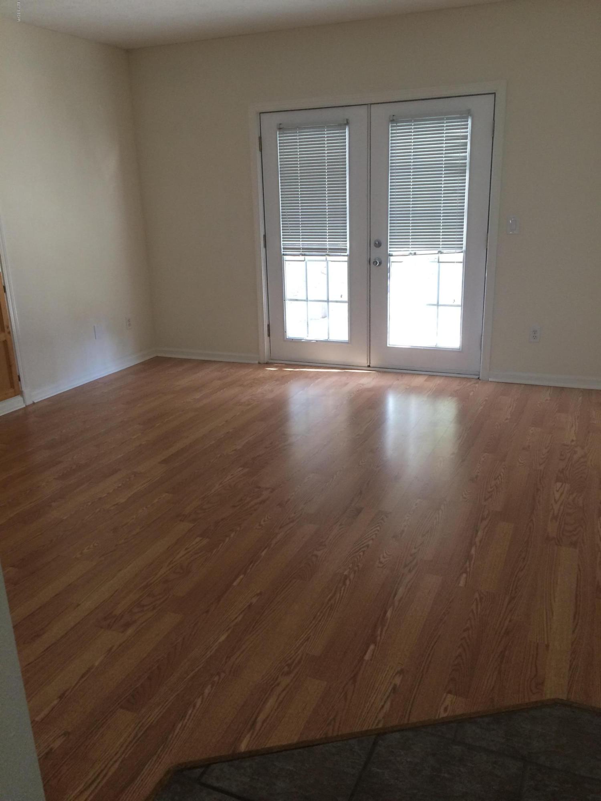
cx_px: 300
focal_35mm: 29
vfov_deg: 61.7
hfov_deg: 48.2
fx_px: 671
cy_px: 400
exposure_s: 1/30
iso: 50
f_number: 2.2
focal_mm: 4.15
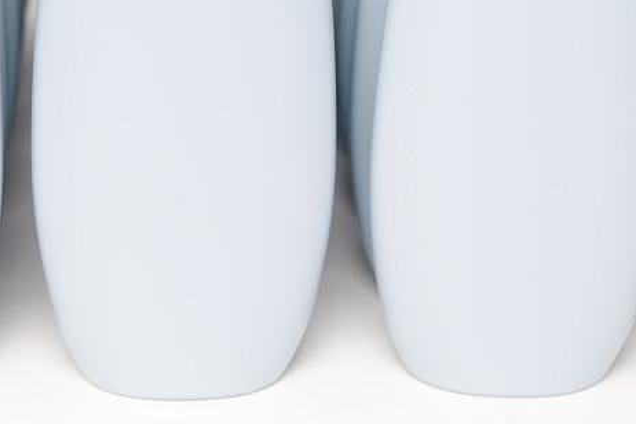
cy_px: -19
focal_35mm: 155
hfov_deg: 13.2
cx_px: 175
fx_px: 2738
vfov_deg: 8.8
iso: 250
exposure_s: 1/60
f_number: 6.3
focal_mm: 70
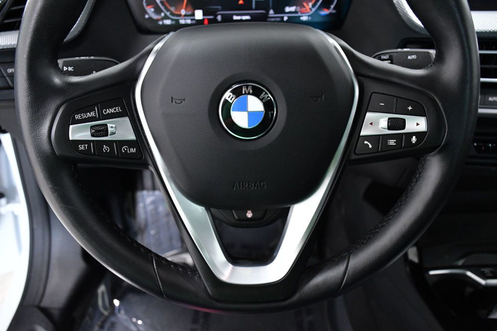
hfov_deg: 53.1
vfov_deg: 36.8
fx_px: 497
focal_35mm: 36
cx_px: 248
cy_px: 166
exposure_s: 1/125
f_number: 5.6
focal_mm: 24
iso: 2500
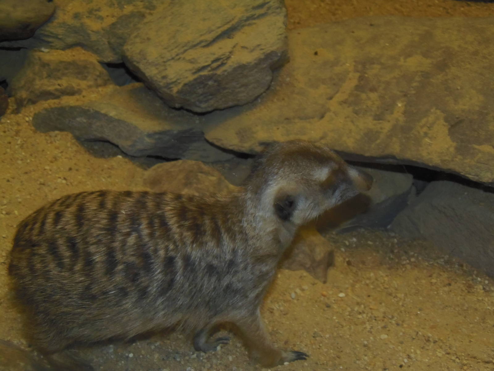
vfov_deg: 23.3
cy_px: 186
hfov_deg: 30.7
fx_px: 899
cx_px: 247
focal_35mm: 63
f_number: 4
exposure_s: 1/30
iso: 200
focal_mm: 11.7
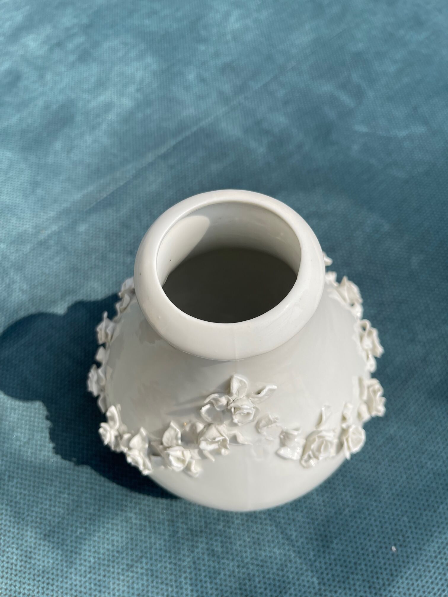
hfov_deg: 53.1
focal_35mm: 26
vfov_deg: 67.3
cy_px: 298
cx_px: 224
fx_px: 449
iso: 32
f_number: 1.6
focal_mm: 5.1
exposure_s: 1/6250
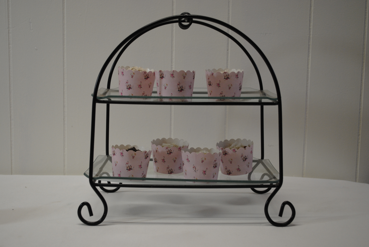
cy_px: 124
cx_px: 184
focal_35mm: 51
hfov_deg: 38.8
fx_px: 523
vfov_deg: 26.6
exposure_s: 1/60
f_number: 5
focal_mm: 34
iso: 400
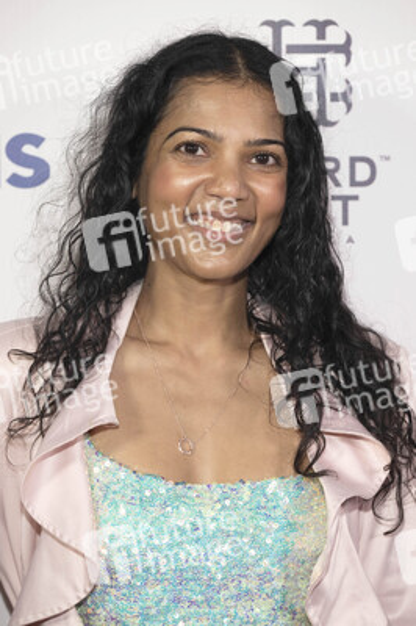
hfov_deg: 11.9
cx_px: 208
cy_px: 313
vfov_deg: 17.8
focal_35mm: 115
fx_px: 1997
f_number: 5
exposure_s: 1/200
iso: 800
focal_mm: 115
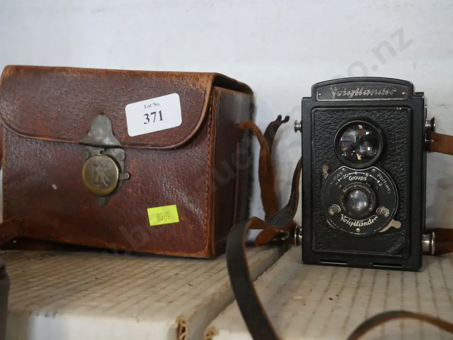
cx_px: 226
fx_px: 655
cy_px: 170
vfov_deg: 29.1
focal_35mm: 50
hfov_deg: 38.2
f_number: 5.3
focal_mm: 25
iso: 3200
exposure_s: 1/50
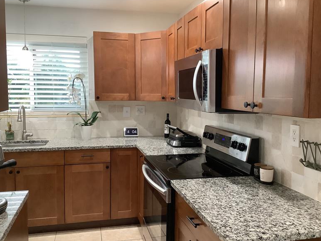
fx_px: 297
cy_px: 119
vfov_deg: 44.1
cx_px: 159
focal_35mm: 32
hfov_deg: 56.8
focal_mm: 3.3
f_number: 2.4
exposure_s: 1/60
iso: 250
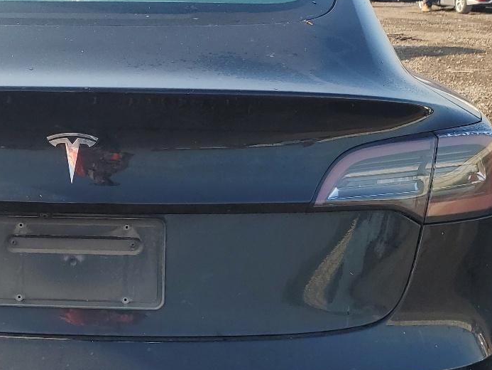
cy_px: 223
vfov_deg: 24.4
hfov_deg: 31.2
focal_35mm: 60
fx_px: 853
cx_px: 88
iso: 50
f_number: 1.5
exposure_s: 1/1000
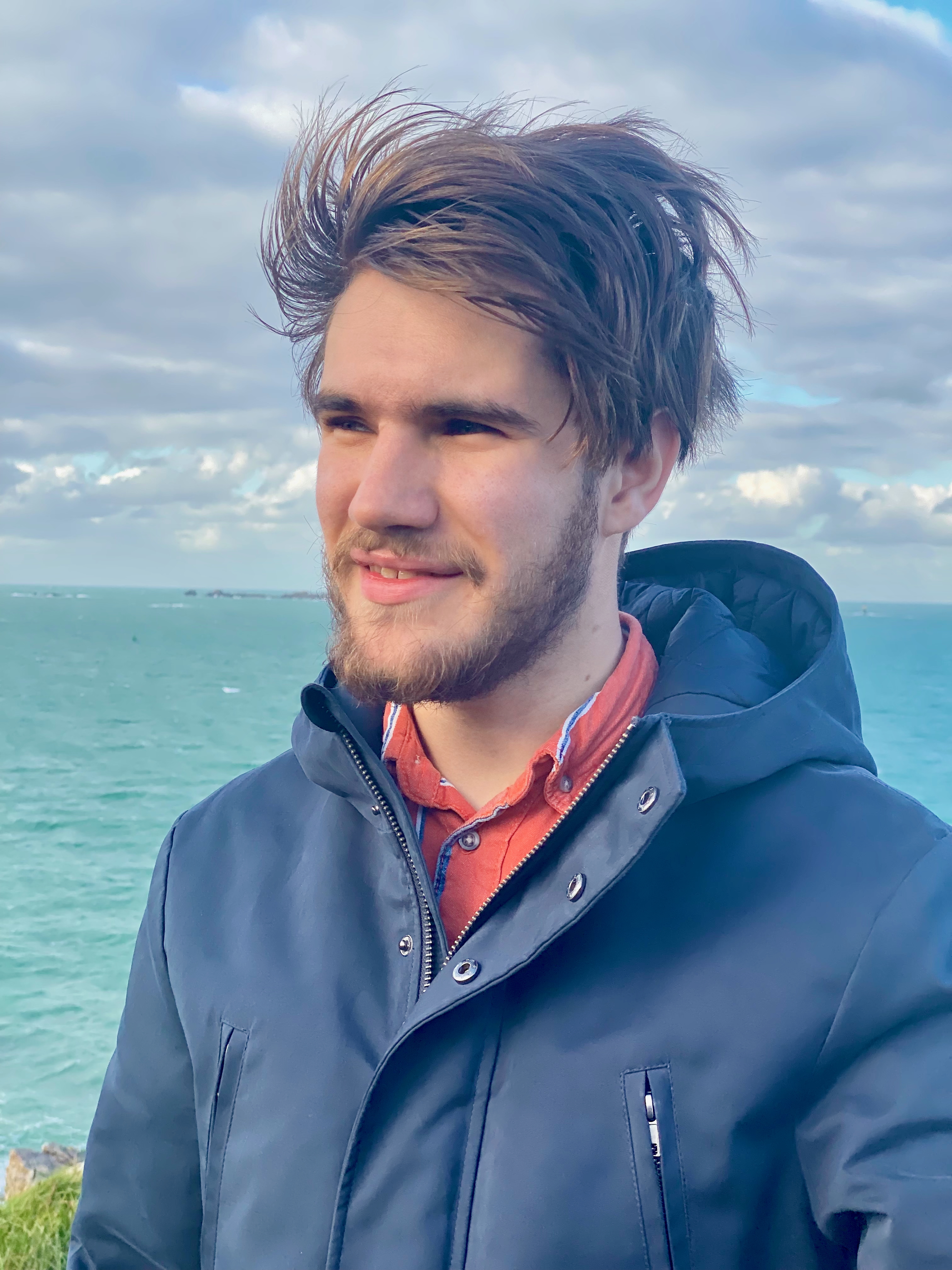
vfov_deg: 36.8
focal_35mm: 52
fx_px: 1907
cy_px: 635
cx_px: 476
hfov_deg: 28.0
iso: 20
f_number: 2
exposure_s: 1/313
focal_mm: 6
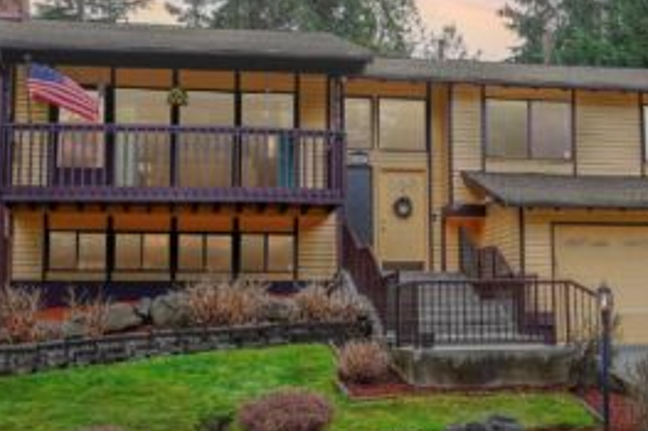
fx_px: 1151
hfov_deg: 31.3
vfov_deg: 21.2
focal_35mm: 64
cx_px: 407
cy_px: 201
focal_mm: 28
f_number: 8
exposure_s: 1/125
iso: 250
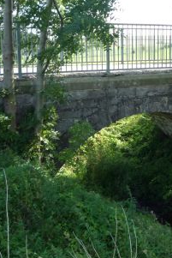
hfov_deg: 25.0
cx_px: 142
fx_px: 379
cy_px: 105
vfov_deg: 37.4
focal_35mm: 53
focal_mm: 5.2
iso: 200
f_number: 3.5
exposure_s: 1/200
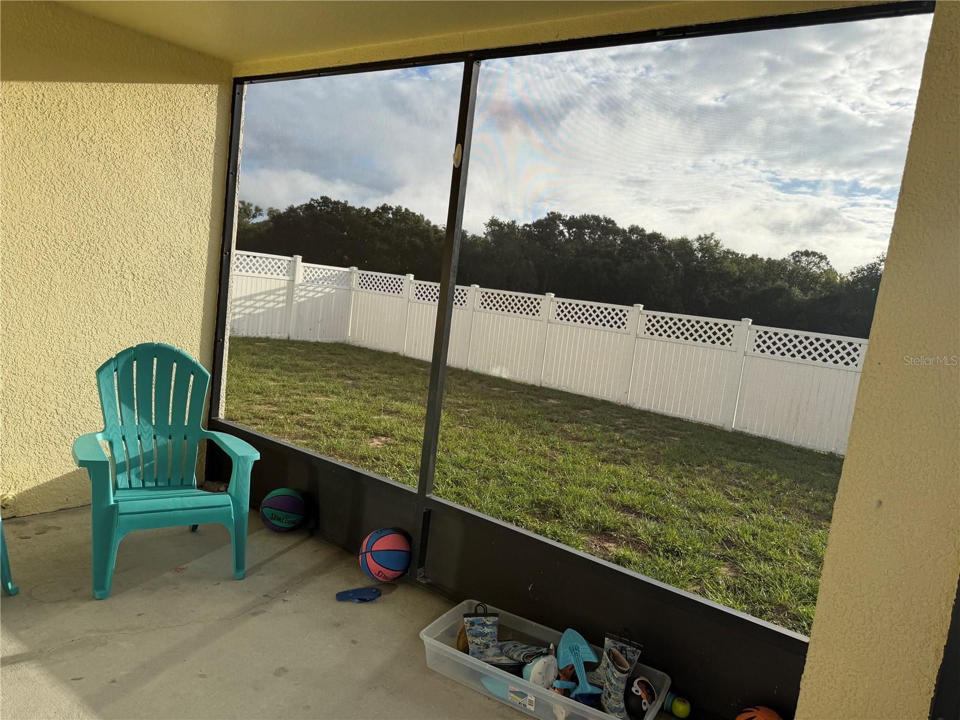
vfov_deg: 56.8
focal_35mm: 24
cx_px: 480
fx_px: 666
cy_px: 360
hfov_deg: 71.6
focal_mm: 6.76
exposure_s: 1/3953
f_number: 1.78
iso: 80
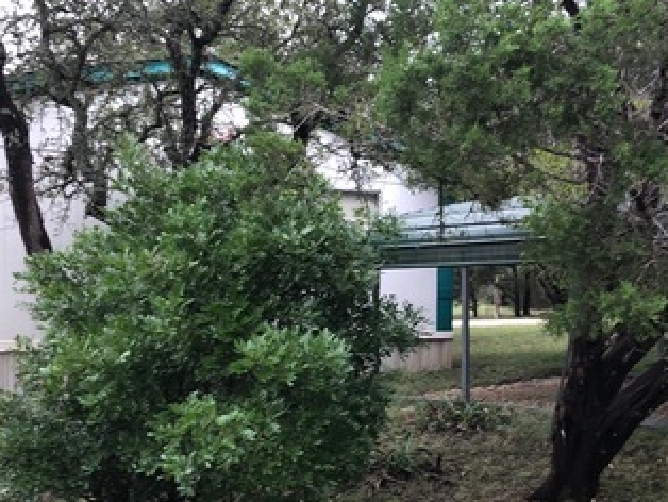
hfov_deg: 33.2
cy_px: 345
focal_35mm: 57
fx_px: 1101
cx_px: 487
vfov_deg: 25.5
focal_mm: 4
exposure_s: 1/61
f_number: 1.8
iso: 40
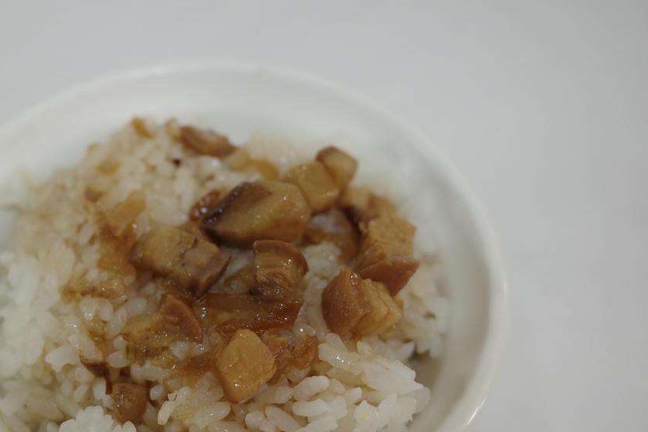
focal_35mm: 57
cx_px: 217
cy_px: 278
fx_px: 1026
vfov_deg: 23.7
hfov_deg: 34.7
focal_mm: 26
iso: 800
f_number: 2.8
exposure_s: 1/60
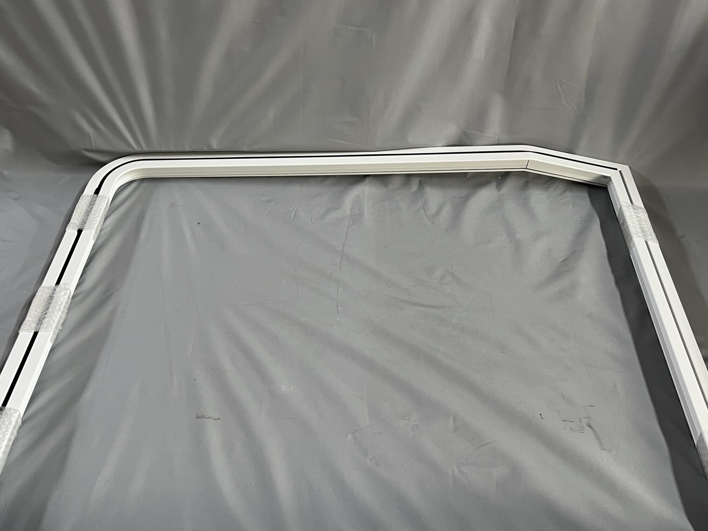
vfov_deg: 42.8
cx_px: 348
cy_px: 310
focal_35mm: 33
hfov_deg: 55.3
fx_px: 675
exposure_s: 1/50
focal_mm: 5.1
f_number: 1.6
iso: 80
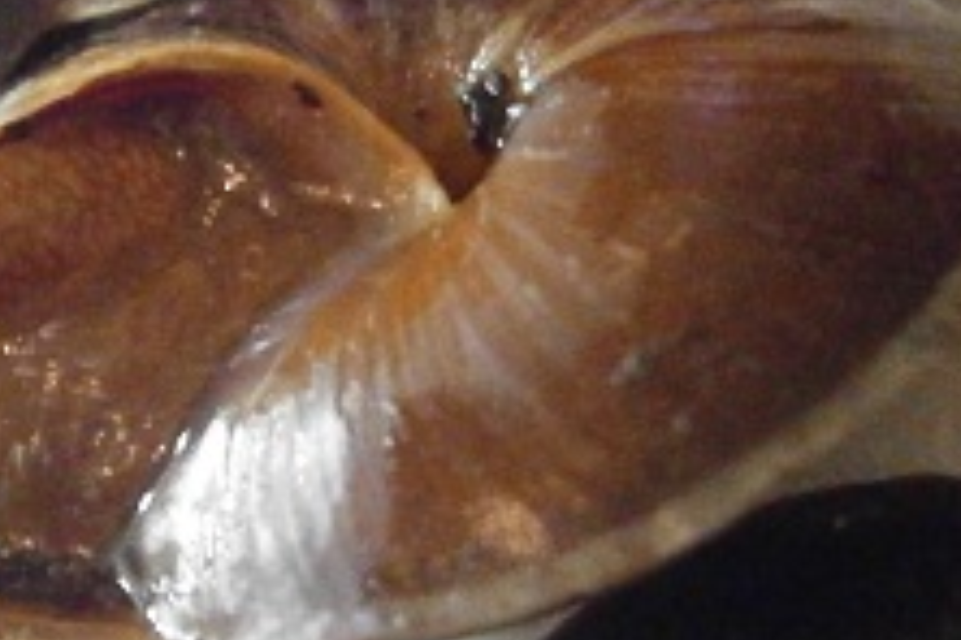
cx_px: 260
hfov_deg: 18.5
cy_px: 508
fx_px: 2936
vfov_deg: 12.4
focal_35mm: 110
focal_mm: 8.3
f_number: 3.4
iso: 1600
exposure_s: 1/13
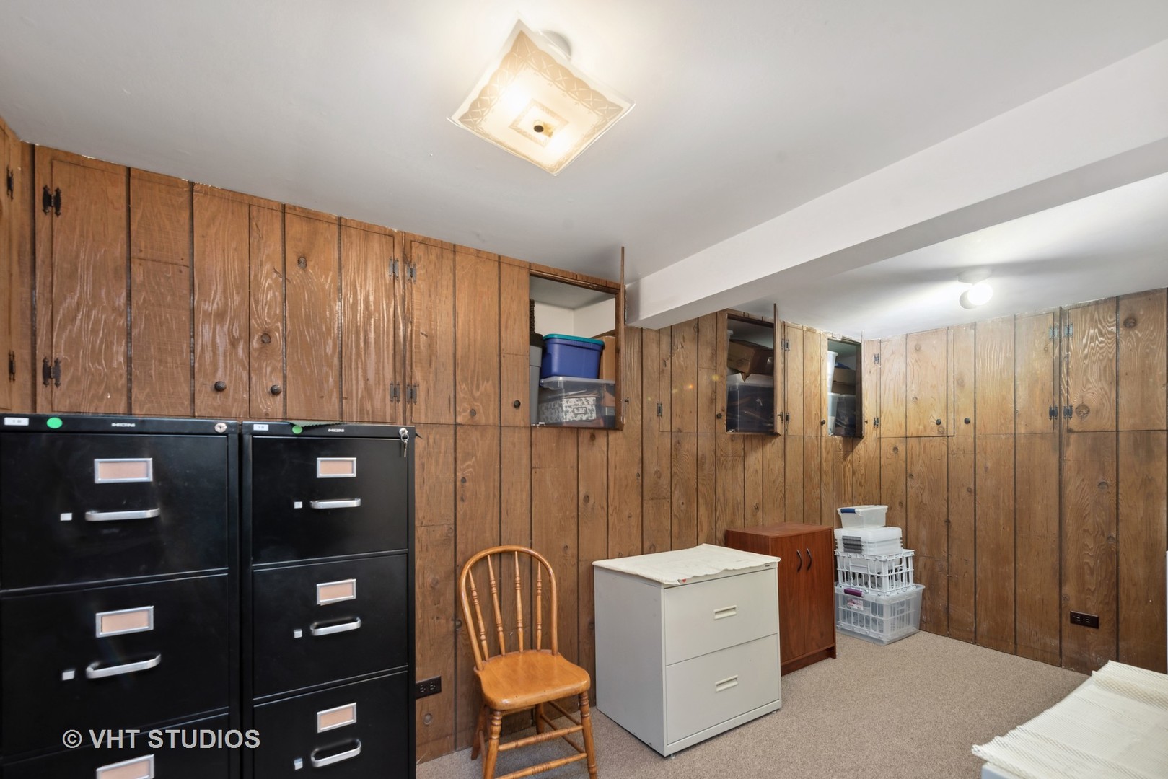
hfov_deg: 104.2
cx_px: 584
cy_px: 390
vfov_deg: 81.2
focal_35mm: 14
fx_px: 454
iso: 200
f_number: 8
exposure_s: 1/30
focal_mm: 14
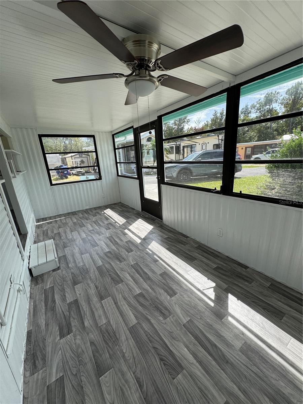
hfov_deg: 85.7
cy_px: 202
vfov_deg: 102.1
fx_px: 163
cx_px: 152
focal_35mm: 14
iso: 40
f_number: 2.2
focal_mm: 2.22
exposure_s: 1/625
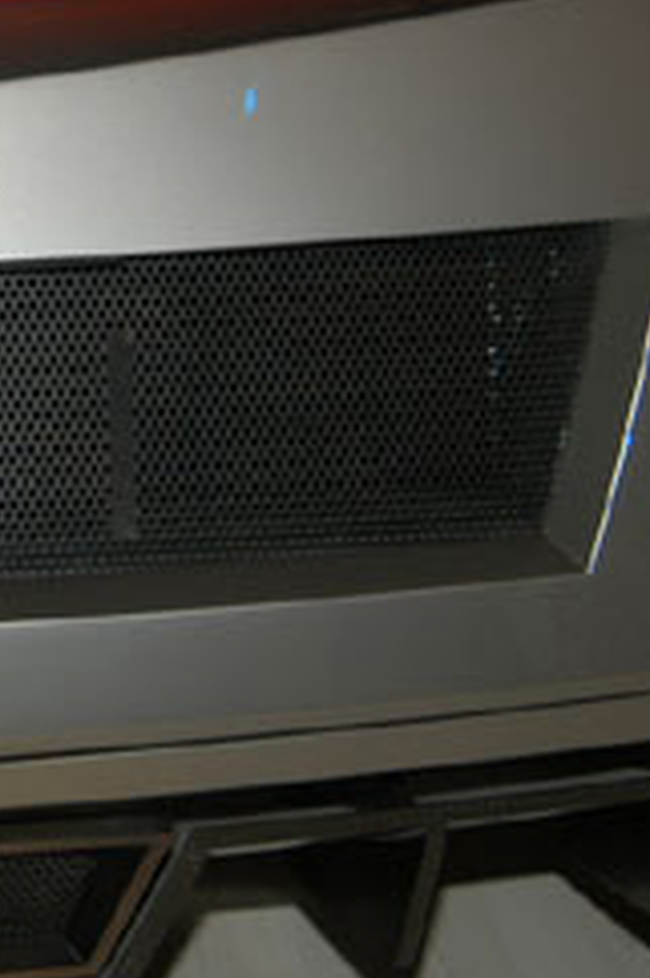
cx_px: -248
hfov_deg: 10.6
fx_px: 3417
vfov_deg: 16.1
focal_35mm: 126
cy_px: 93
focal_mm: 30
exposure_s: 1/60
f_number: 5
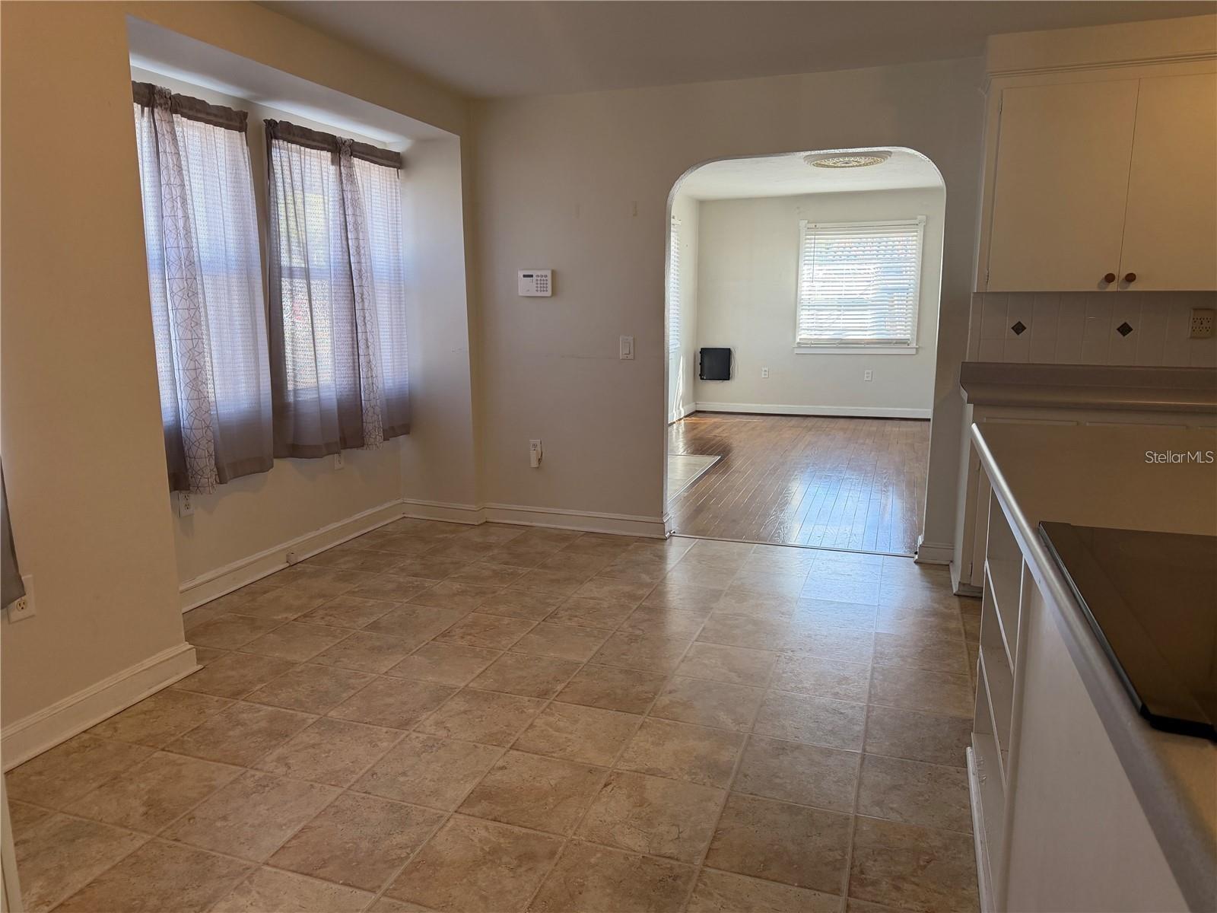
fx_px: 844
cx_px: 608
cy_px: 456
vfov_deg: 56.8
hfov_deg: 71.6
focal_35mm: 24
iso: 200
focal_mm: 6.76
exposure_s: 1/172
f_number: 1.78
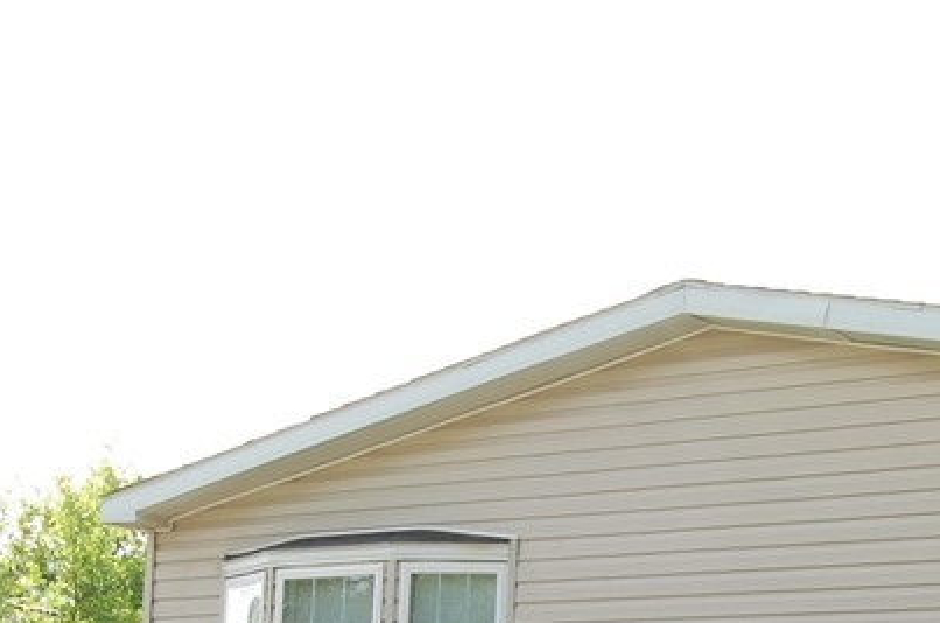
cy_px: 749
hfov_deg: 24.6
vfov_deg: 16.1
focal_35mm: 81
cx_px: 794
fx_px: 2111
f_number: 5.6
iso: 400
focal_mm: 20
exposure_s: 1/500
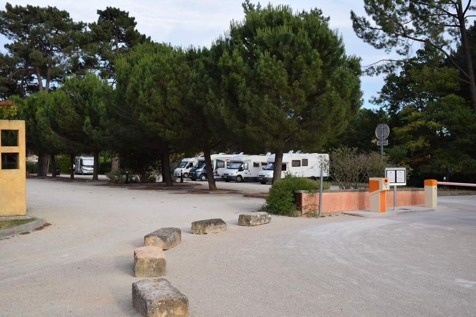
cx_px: 238
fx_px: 516
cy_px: 158
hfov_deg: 49.6
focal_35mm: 39
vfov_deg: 34.2
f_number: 7.1
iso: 100
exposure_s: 1/200
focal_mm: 26
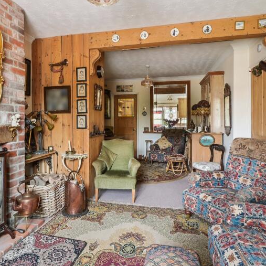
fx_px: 209
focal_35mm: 24
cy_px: 123
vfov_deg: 64.9
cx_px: 115
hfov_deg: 64.8
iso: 400
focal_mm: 14
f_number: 16
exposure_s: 1
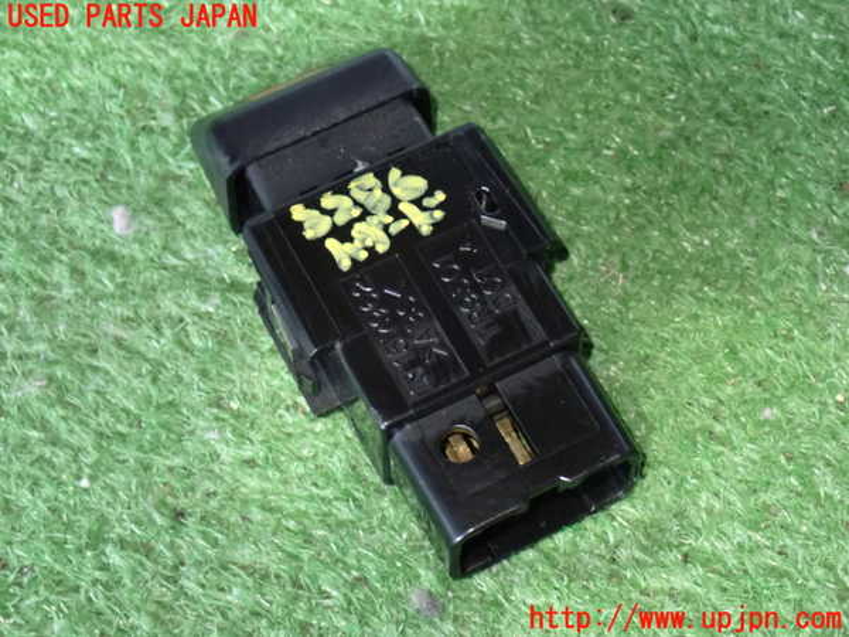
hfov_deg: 25.3
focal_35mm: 77
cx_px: 424
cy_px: 318
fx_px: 1889
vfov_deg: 19.1
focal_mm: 13.65
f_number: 4.1
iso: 1250
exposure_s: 1/20
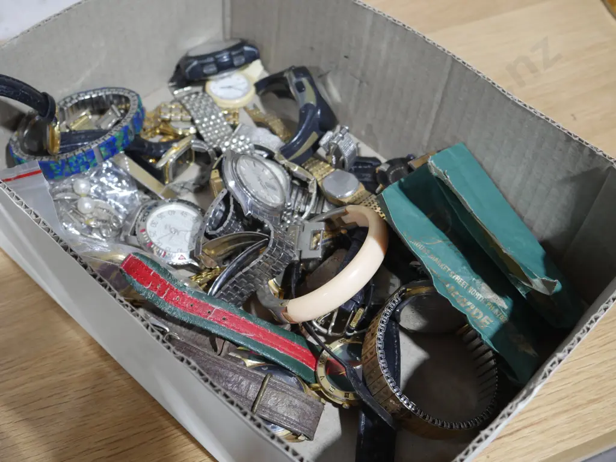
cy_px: 231
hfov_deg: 39.6
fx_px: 855
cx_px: 308
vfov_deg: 30.3
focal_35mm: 48
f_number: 5.2
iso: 800
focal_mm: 24
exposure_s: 1/60
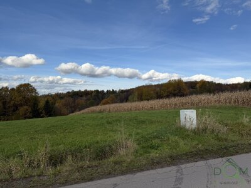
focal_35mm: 24
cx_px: 126
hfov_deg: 71.6
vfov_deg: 56.8
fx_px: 174
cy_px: 94
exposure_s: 1/4673
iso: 80
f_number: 1.78
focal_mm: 6.76
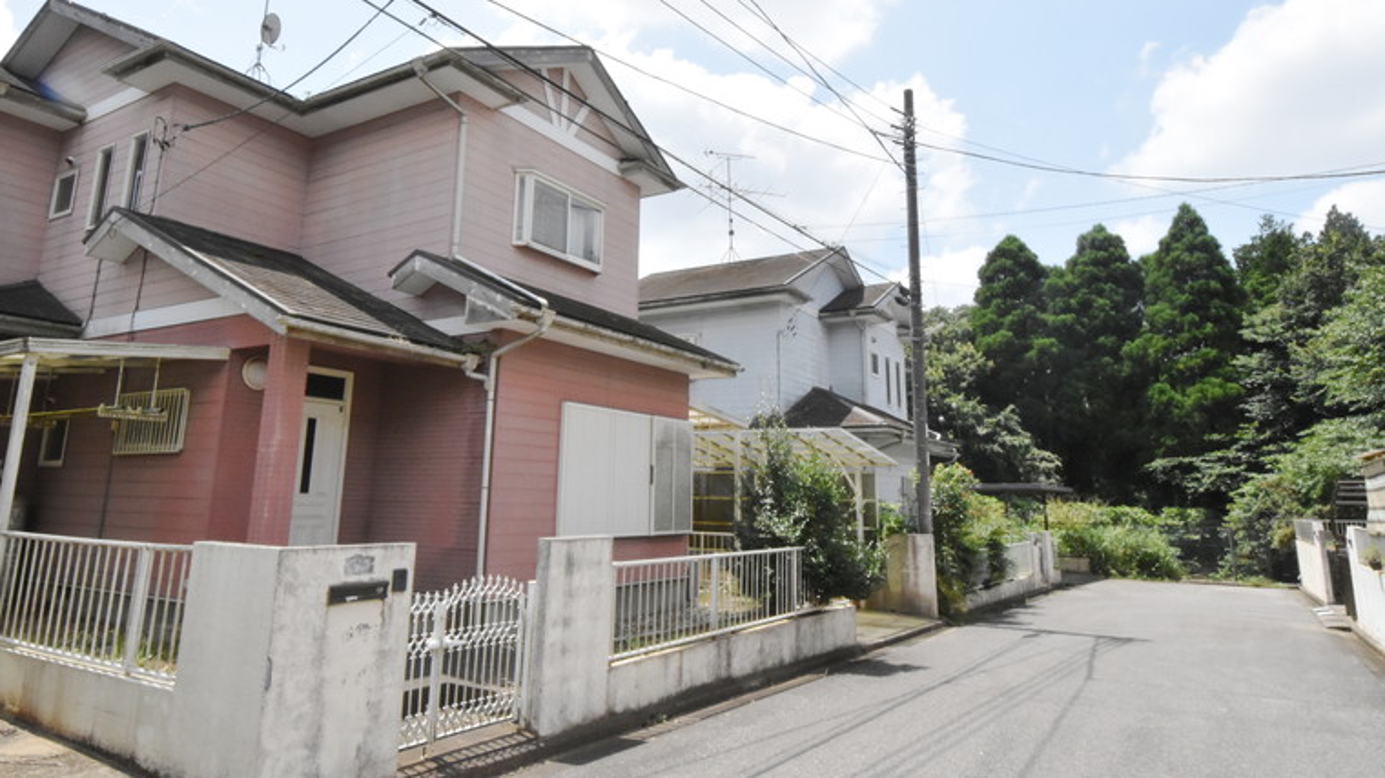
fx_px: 829
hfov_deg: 79.7
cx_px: 660
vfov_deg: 49.9
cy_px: 302
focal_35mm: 23
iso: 2500
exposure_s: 1/400
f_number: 25
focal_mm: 13
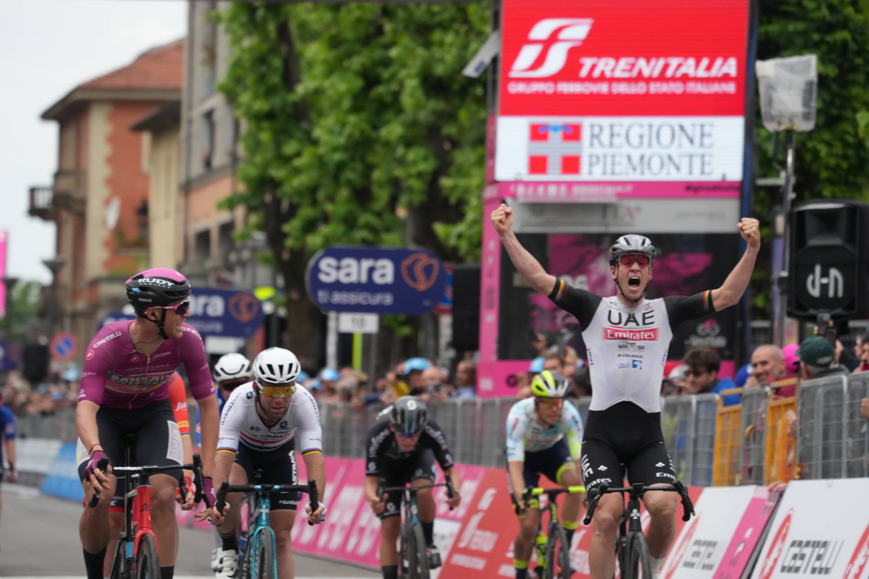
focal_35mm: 276
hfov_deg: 7.5
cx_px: 434
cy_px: 290
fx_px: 6662
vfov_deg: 5.0
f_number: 6.3
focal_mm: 276
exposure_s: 1/2500
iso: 4000
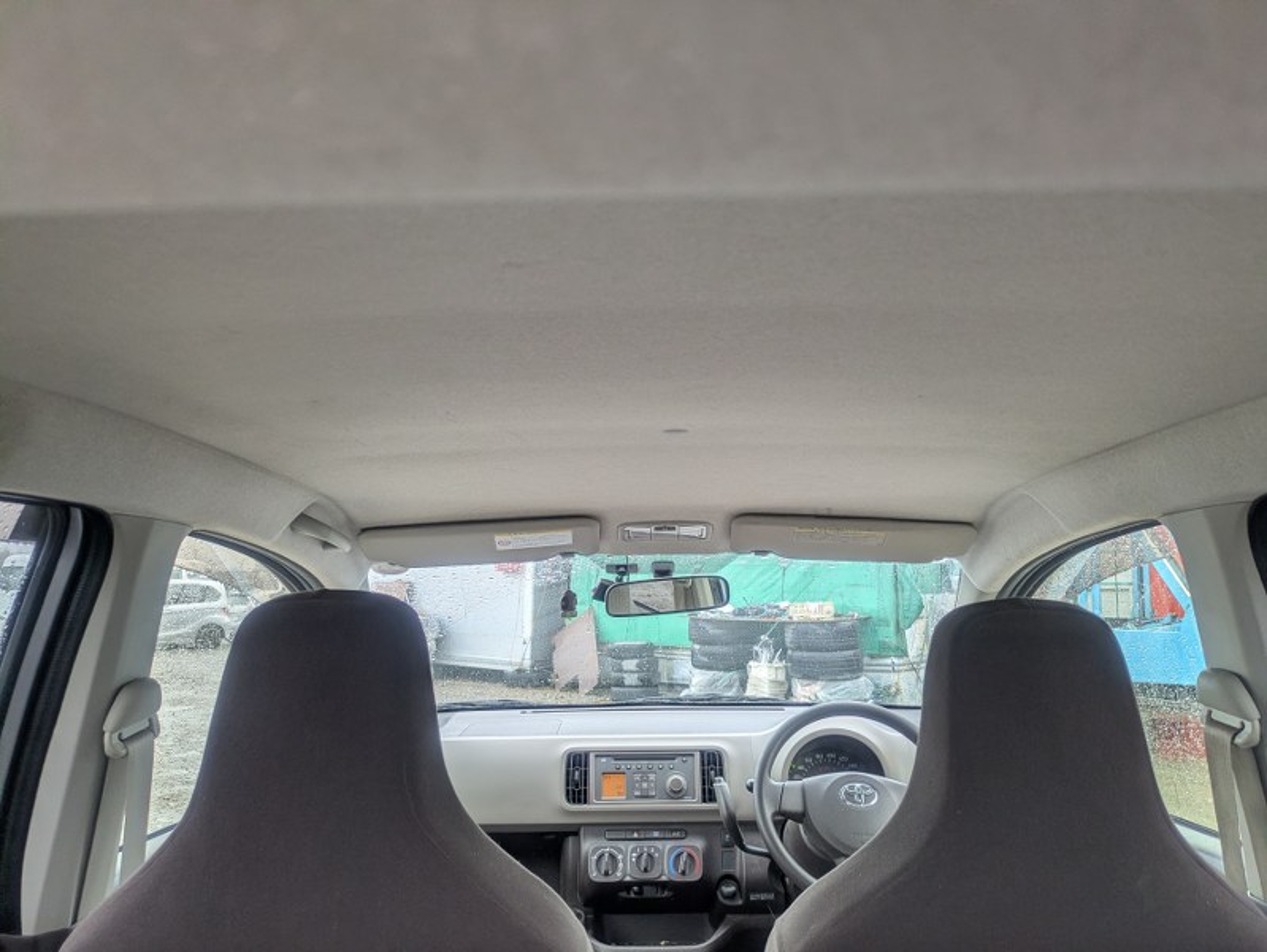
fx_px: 915
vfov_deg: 54.9
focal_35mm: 25
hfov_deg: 69.4
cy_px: 476
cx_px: 634
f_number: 1.89
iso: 61
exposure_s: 1/60
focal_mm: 5.43
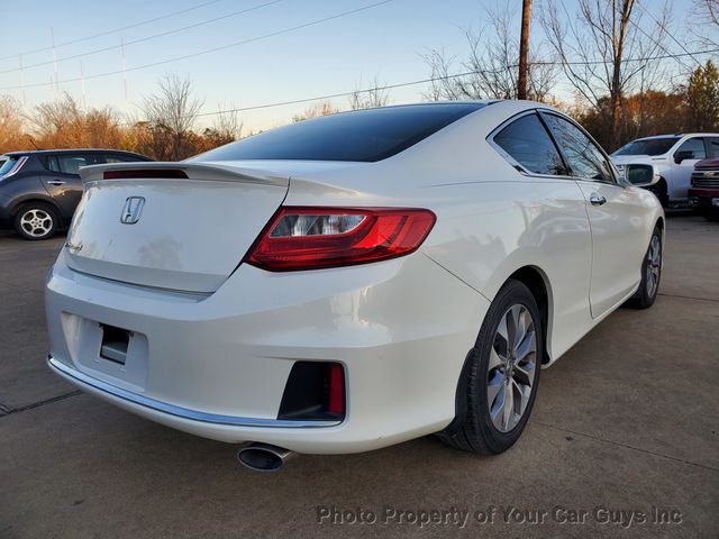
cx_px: 360
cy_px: 270
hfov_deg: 67.3
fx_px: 540
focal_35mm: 26
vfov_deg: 53.1
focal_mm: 4.3
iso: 50
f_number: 2.4
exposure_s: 1/401
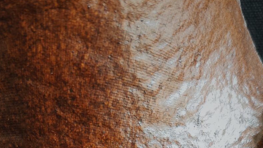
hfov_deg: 26.1
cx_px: 86
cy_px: 311
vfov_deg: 12.7
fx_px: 565
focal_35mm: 81
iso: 400
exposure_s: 1/50
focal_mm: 6.19
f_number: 1.65
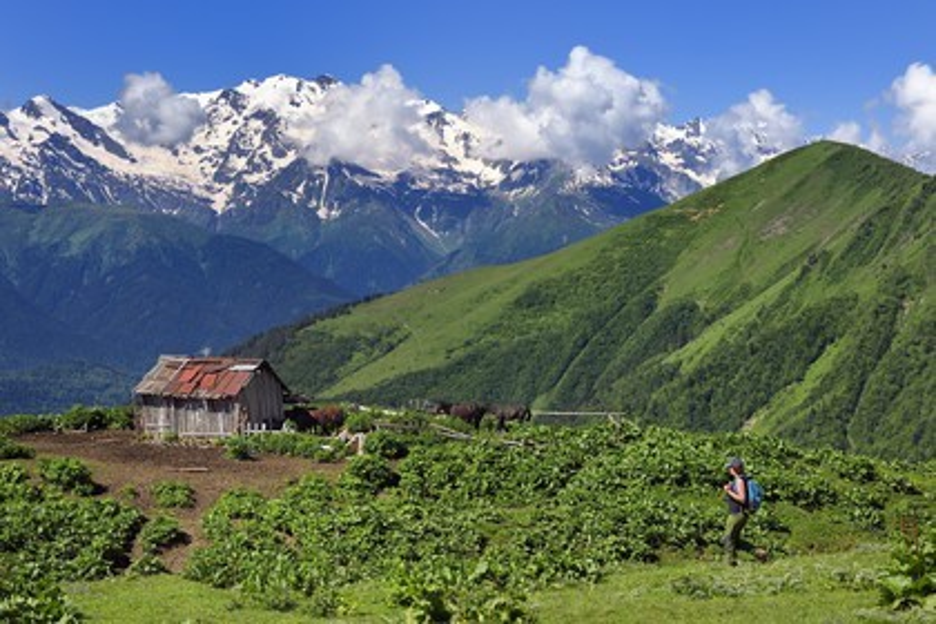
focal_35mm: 70
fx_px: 1820
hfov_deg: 28.8
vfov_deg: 19.5
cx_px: 468
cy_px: 312
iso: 200
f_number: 11
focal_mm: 70
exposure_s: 1/320
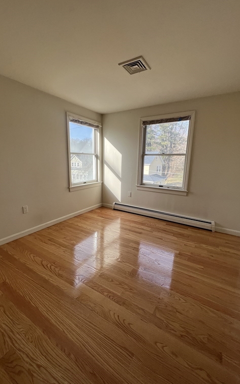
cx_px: 113
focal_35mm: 14
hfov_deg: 78.5
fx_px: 147
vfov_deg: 105.3
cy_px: 191
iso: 32
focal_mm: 1.57
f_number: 1.8
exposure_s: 1/318
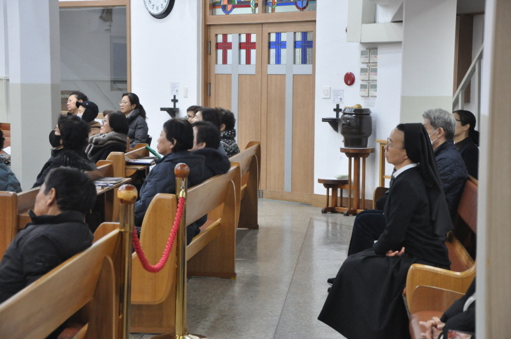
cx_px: 256
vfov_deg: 15.7
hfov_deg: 23.4
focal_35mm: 87
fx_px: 1233
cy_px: 170
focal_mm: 58
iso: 1600
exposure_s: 1/30
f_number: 5
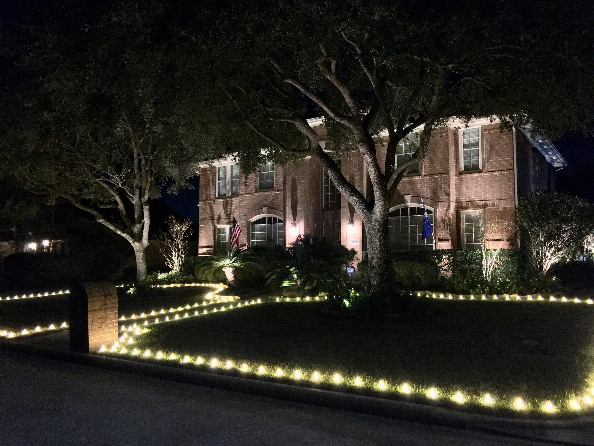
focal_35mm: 29
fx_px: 498
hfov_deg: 61.7
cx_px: 297
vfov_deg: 48.2
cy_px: 223
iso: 400
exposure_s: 1/15
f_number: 2.2
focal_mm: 4.15
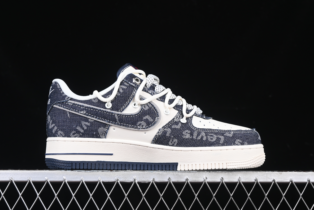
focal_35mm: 75
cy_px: 105
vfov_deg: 18.2
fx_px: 654
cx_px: 157
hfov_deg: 27.0
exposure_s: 1/80
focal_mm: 50
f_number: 7.1
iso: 160
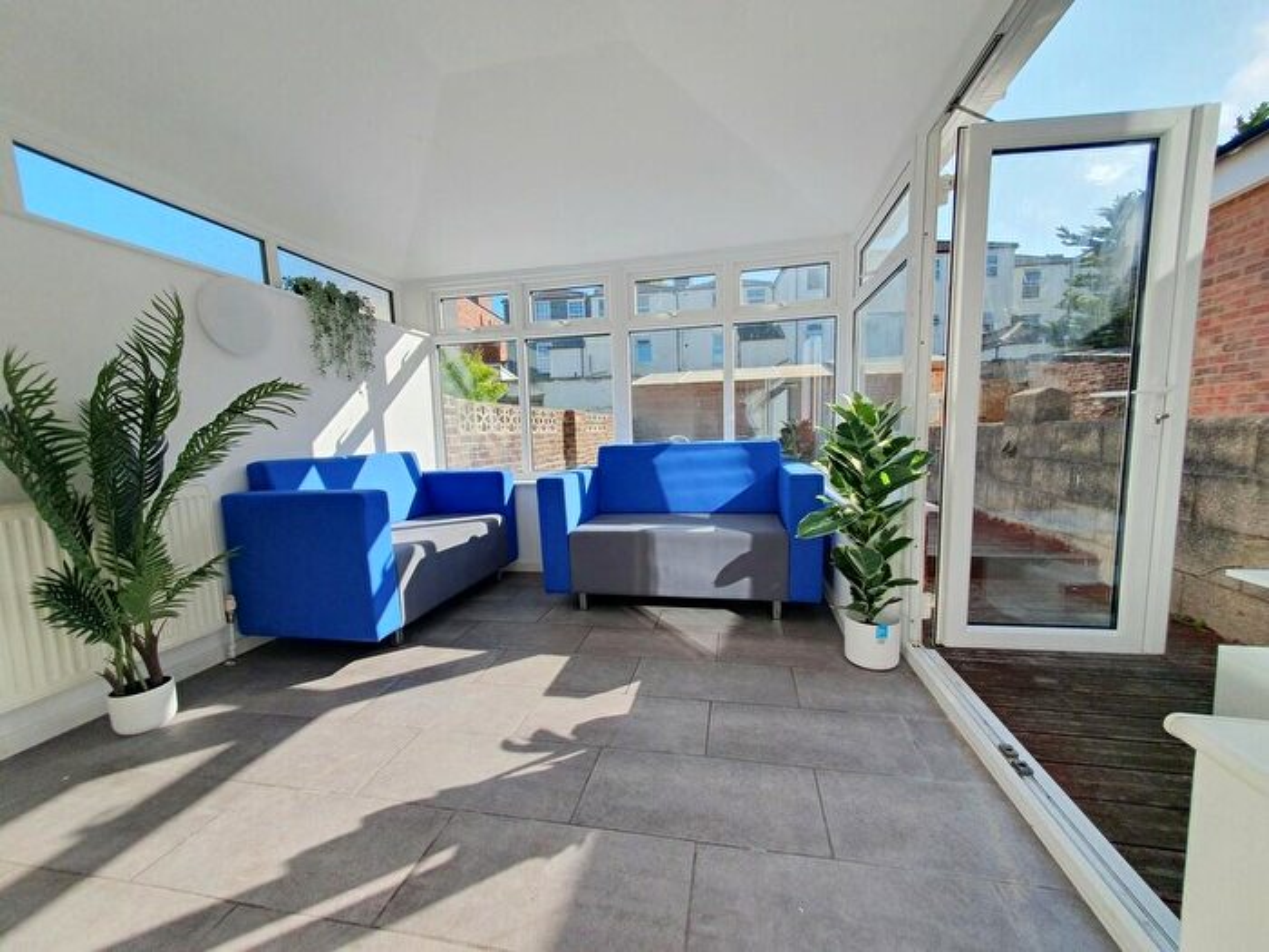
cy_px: 476
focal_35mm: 13
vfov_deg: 89.9
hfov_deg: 106.2
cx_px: 634
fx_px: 477
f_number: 2.2
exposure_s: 1/756
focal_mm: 1.8
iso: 50
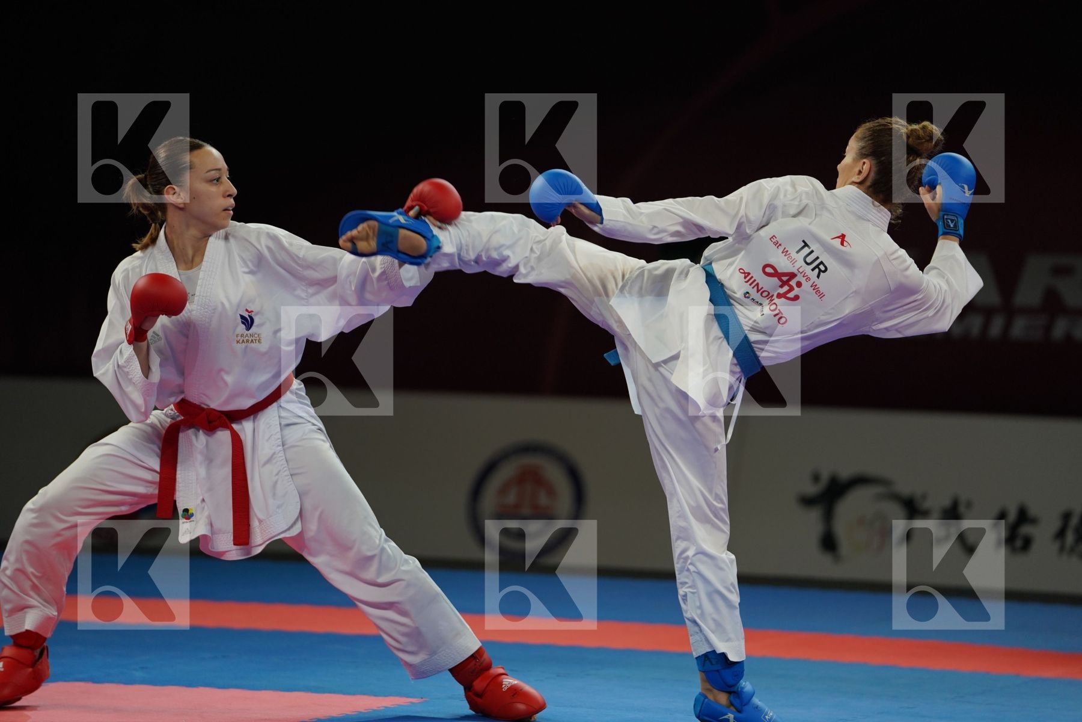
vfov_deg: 7.5
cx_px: 541
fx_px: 5530
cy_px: 361
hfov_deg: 11.2
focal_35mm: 184
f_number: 2.8
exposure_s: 1/1000
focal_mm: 184
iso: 1000
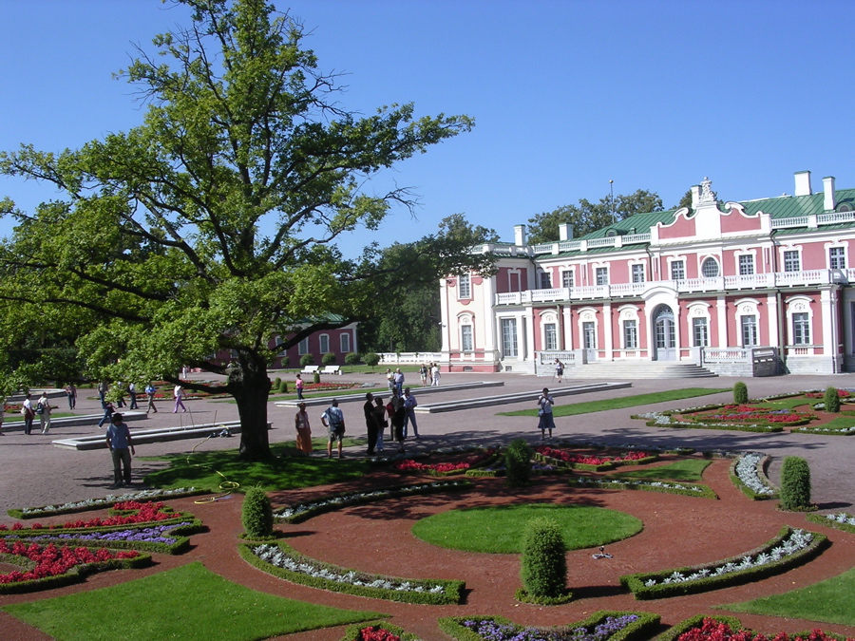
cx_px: 428
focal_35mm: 38
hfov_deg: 49.0
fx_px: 939
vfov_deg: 37.7
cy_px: 320
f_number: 5.6
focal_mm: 5.8
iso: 100
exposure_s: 1/292
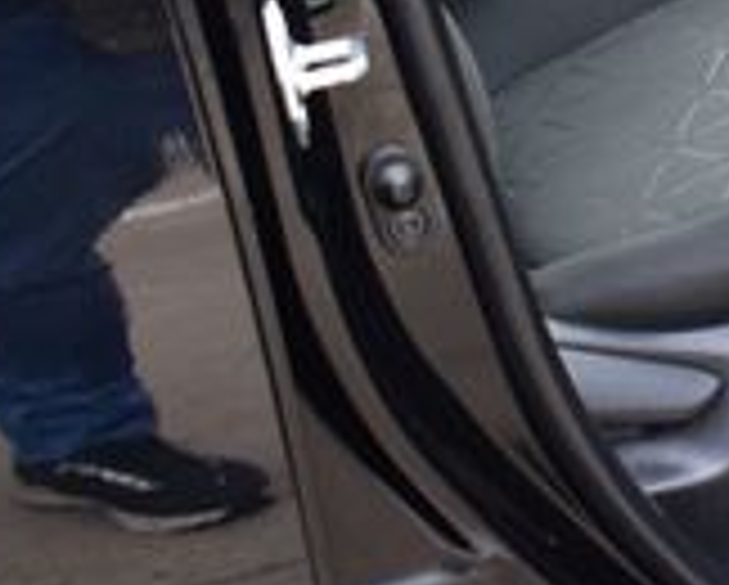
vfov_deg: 11.4
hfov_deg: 13.1
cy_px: -140
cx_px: 1305
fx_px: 2873
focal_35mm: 133
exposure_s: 1/60
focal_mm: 24
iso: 400
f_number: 8
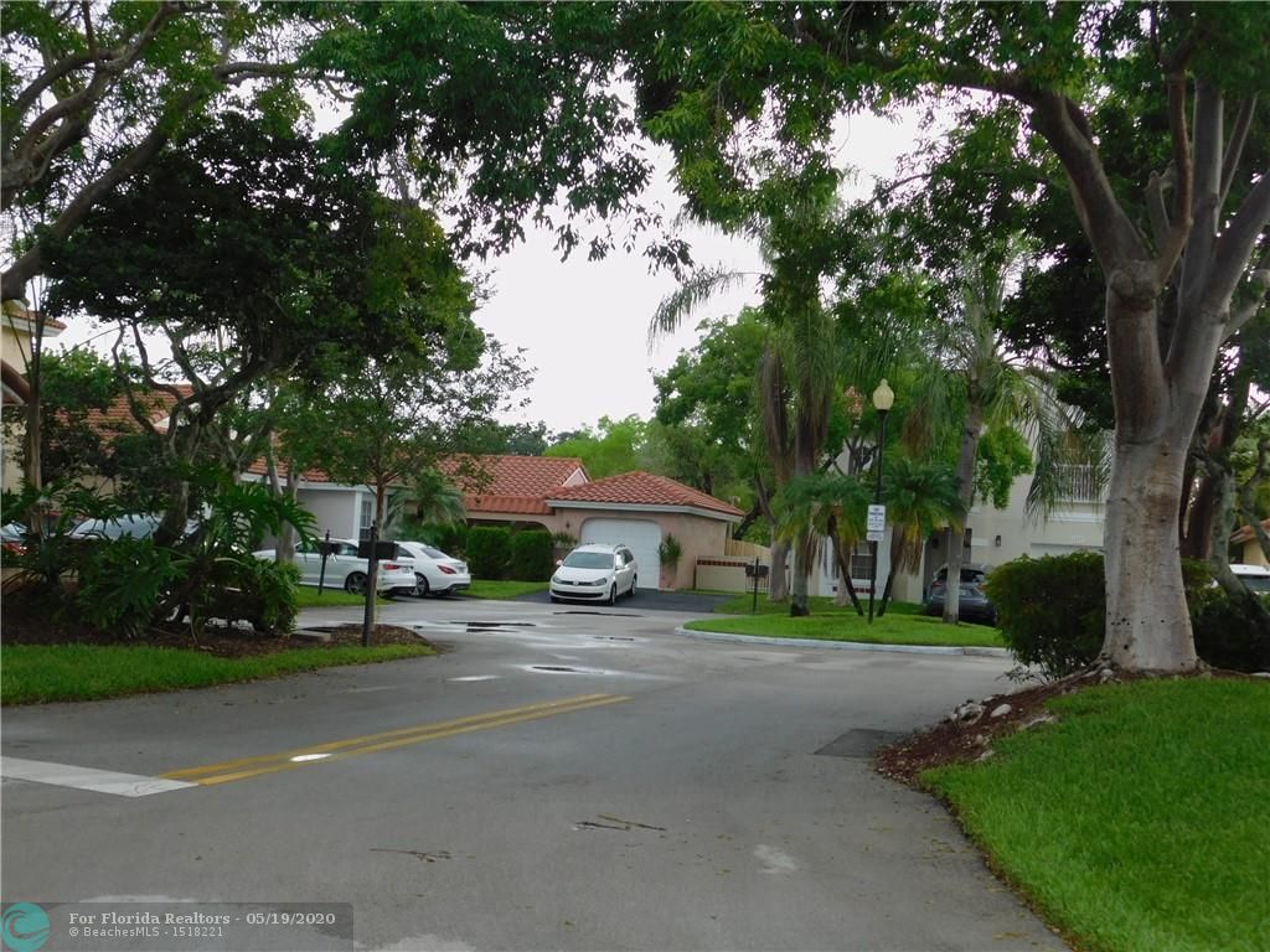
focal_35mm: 45
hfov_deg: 42.1
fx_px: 1651
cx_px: 635
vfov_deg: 32.2
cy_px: 476
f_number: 3.7
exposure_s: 1/125
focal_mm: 8
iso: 125
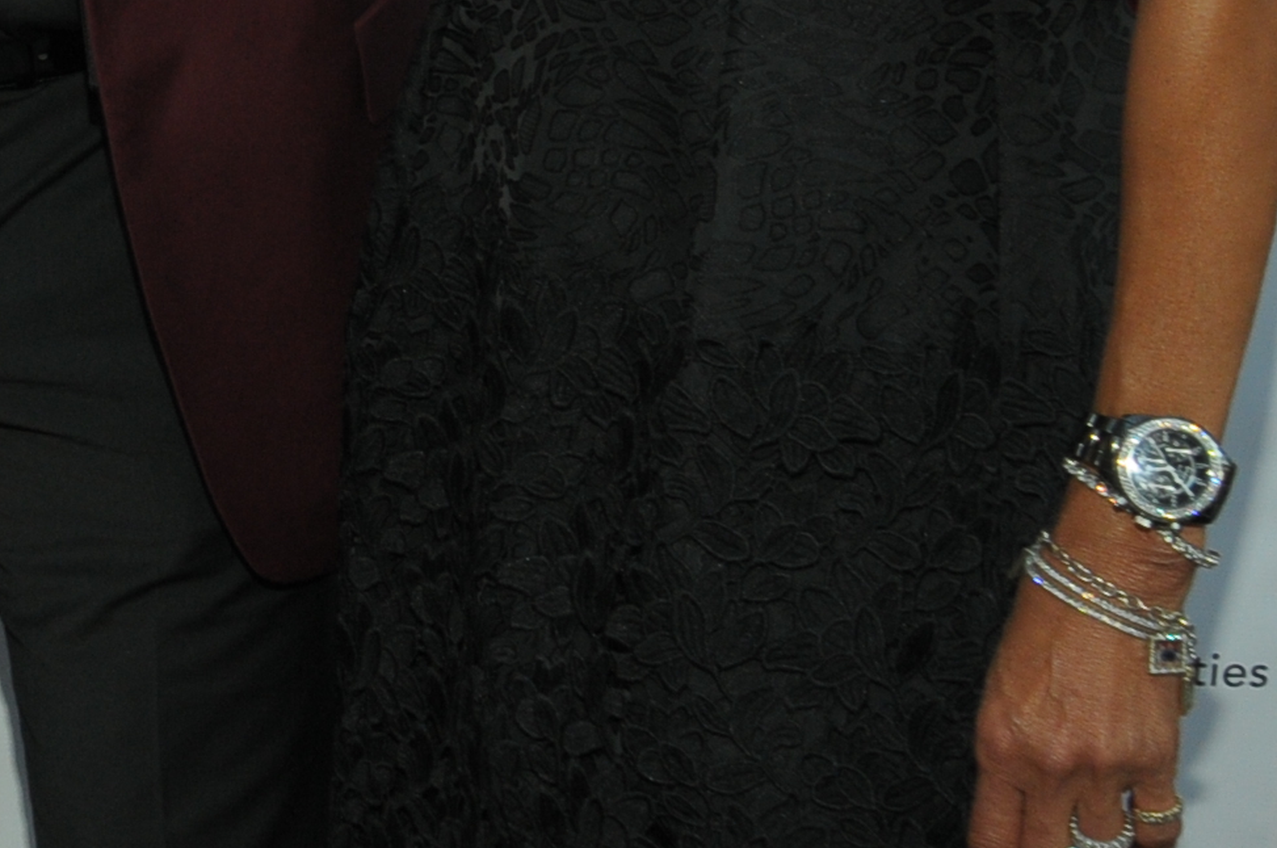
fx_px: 4216
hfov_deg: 15.9
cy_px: -315
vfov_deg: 11.1
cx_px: -621
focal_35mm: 119
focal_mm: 24
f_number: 8
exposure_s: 1/80
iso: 400
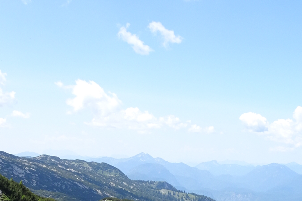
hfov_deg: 32.3
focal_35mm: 62
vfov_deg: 20.2
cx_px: 172
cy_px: 257
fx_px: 520
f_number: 3.5
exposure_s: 1/500
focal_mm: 4.1
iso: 80
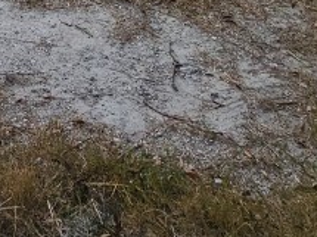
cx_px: -74
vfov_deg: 16.2
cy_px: -277
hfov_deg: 27.1
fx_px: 567
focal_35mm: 62
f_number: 2.2
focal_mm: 2.2
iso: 50
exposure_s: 1/2252
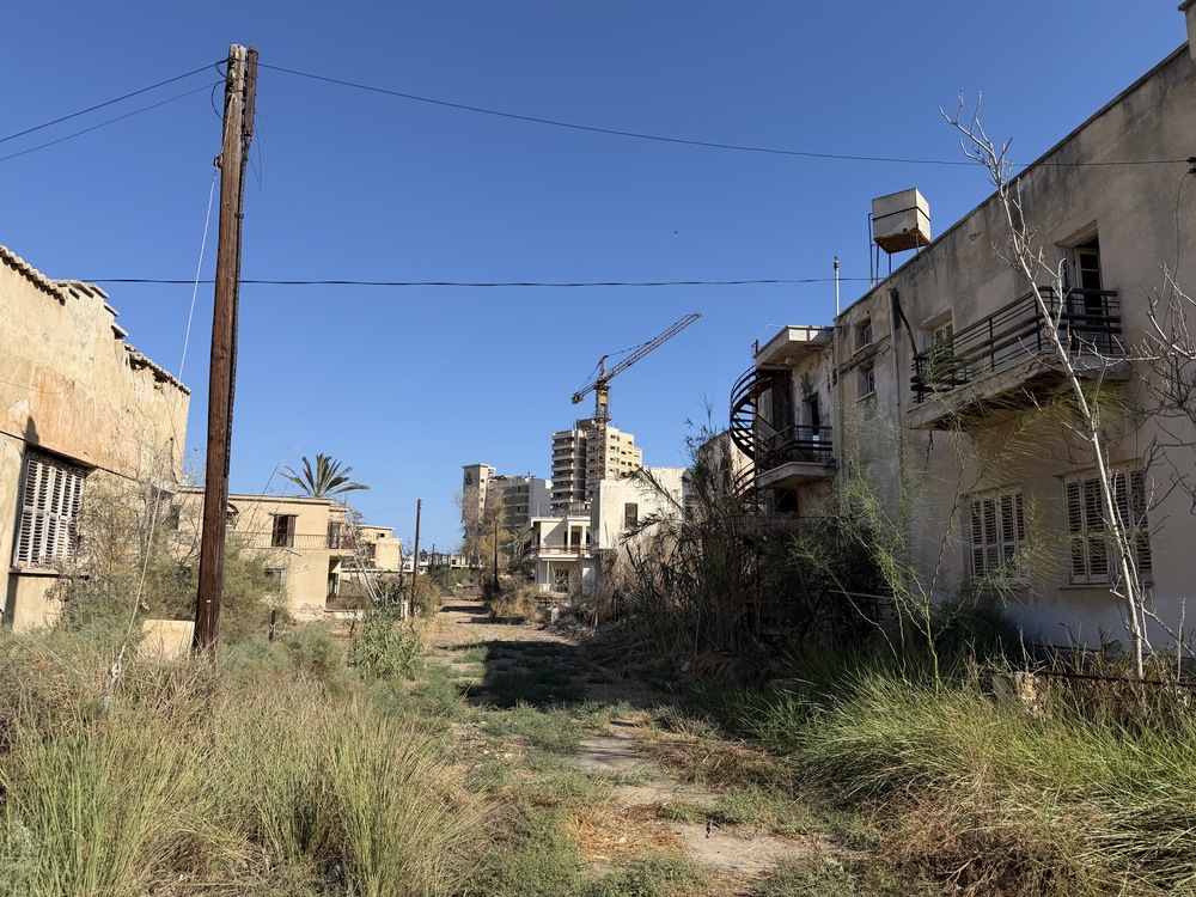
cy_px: 448
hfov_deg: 71.6
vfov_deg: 56.8
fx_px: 829
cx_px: 598
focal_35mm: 24
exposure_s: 1/5319
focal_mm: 6.76
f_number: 1.78
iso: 80
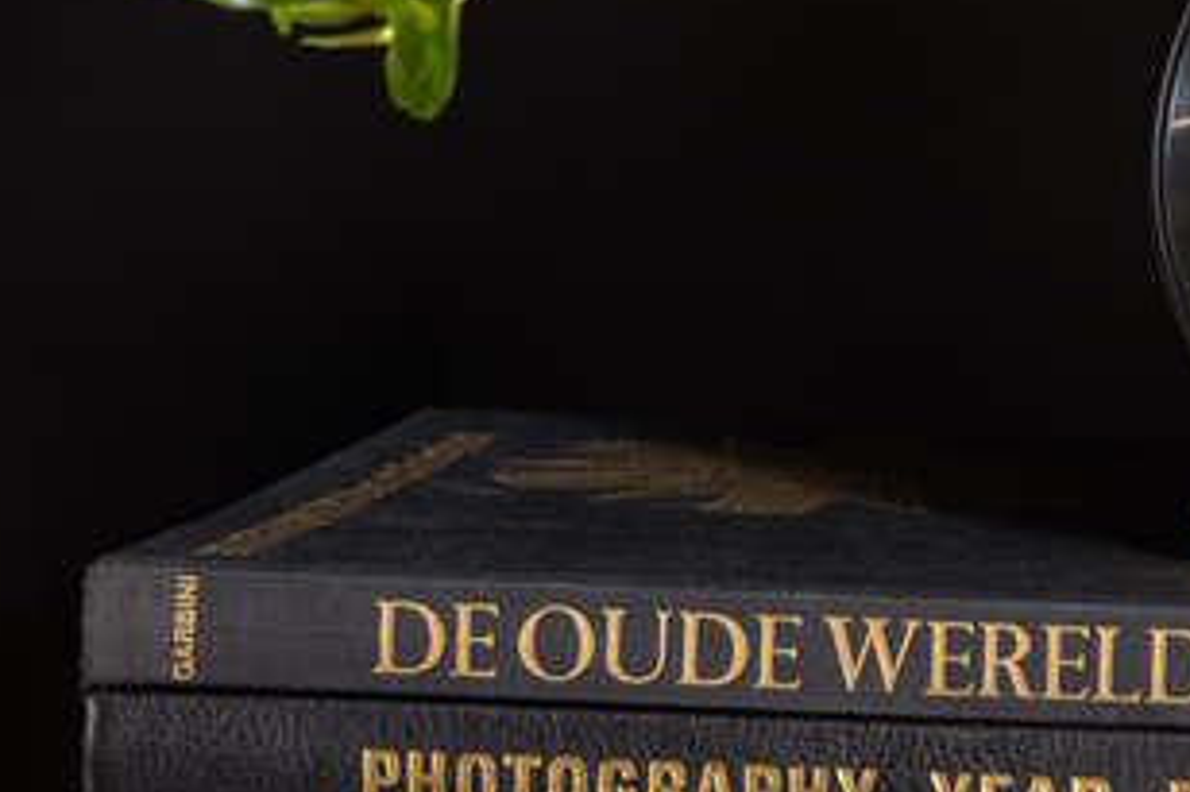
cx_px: 1051
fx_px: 13743
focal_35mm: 416
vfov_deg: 3.3
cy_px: 118
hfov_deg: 5.0
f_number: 10
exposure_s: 1/100
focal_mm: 200
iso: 100
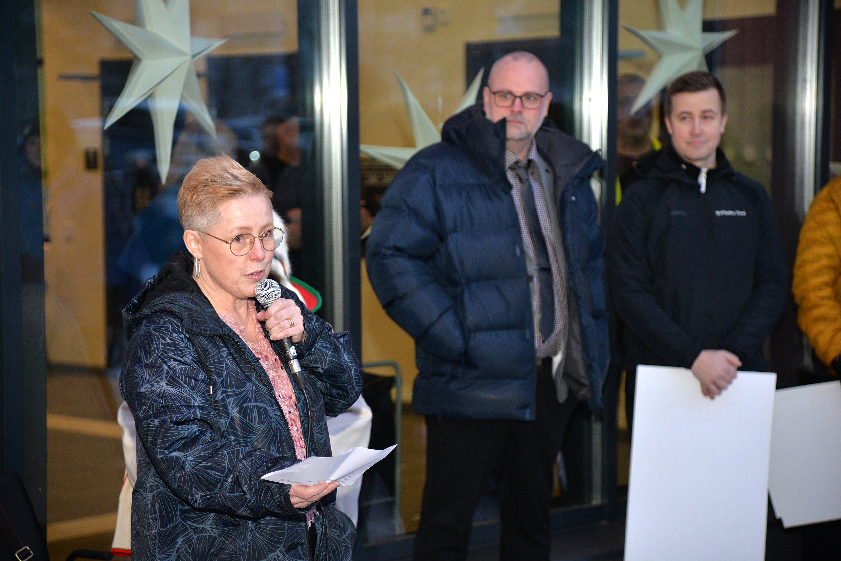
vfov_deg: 14.9
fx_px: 2150
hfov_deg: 22.1
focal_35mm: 92
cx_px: 420
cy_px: 280
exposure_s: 1/160
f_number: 4
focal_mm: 92
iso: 400
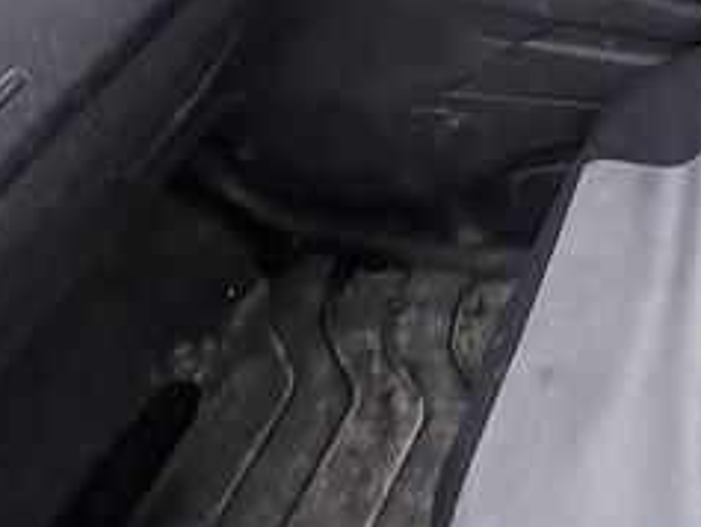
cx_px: 837
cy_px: -432
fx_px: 1074
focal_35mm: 53
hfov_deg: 30.7
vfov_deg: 19.8
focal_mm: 2.22
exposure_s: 1/146
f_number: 2.2
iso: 64
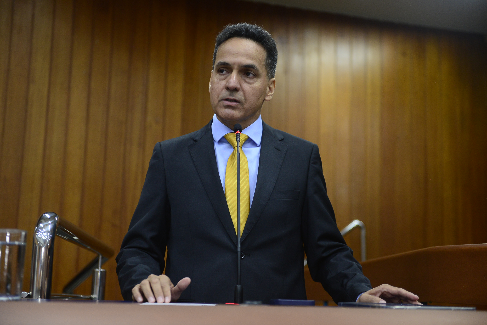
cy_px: 162
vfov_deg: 22.6
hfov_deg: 33.4
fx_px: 812
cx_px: 244
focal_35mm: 60
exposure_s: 1/125
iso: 1600
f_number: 3.5
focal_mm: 60
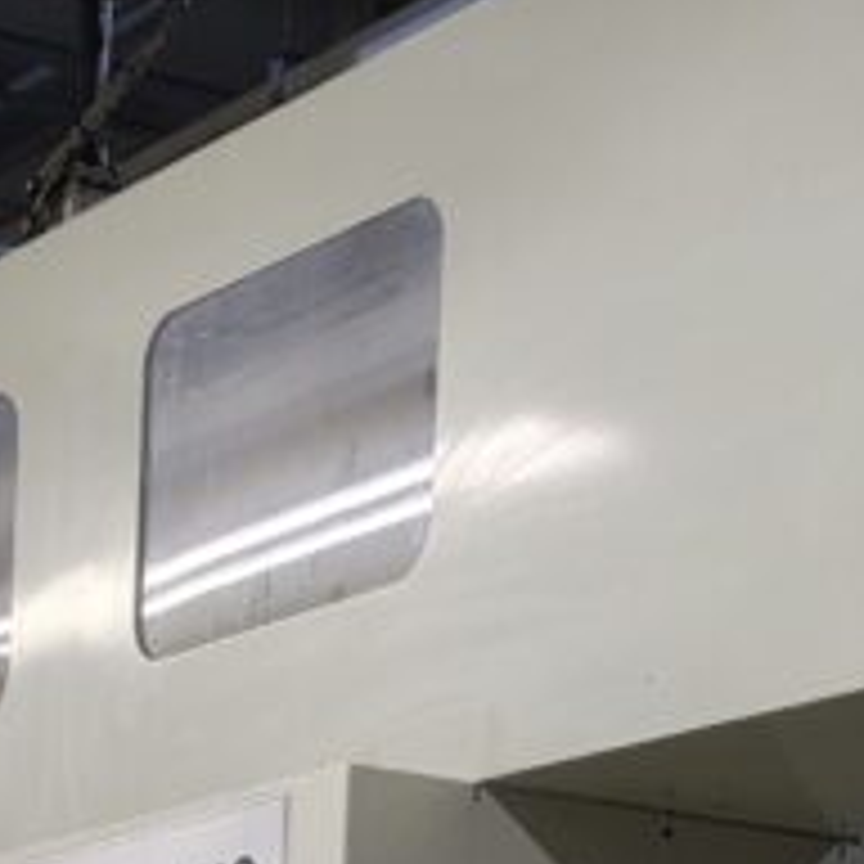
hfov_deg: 13.7
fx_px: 3586
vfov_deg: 12.2
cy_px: 1710
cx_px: 171
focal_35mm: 127
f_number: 1.73
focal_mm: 4.38
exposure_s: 1/120
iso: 61
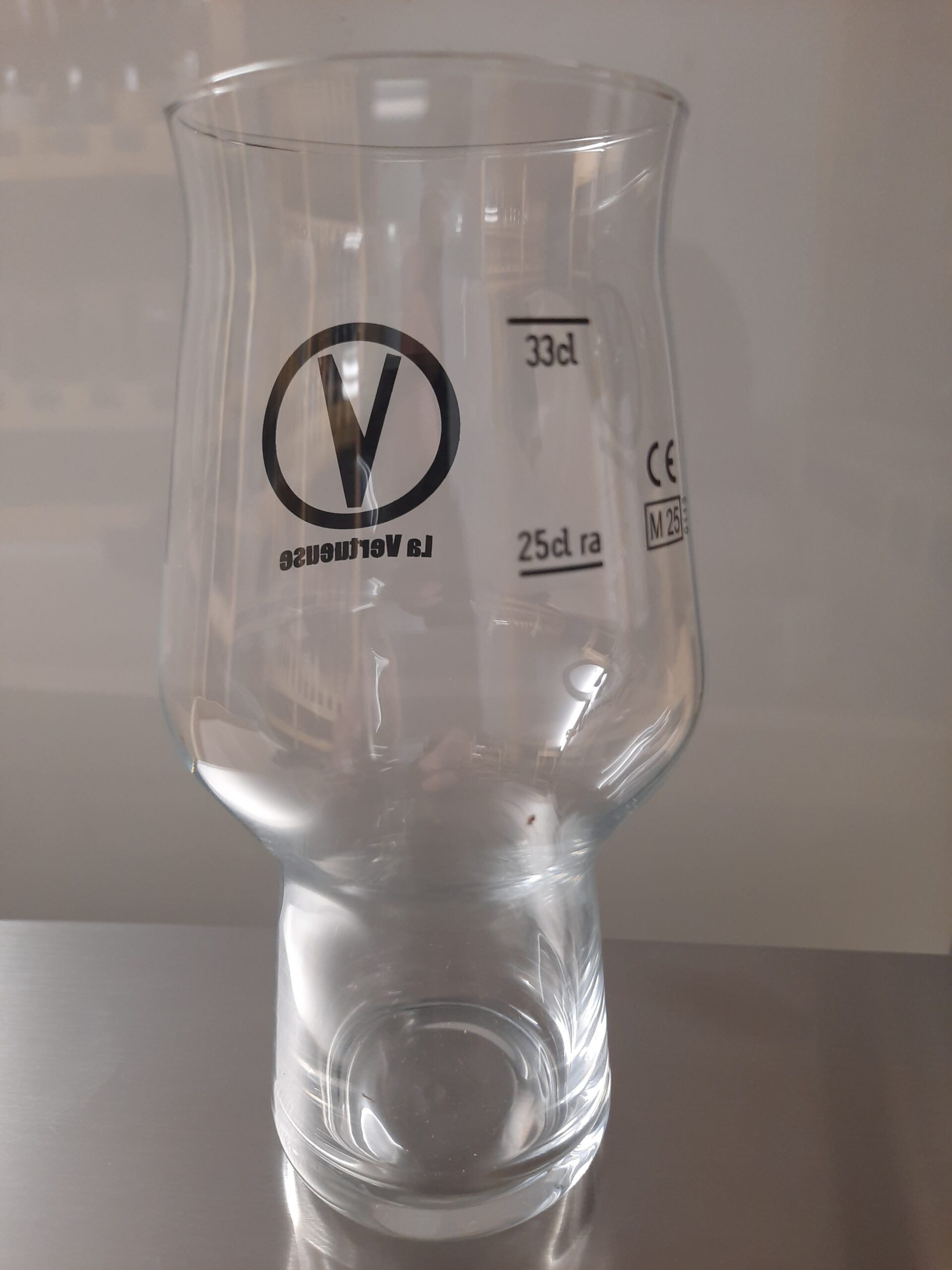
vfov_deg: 69.4
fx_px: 917
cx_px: 476
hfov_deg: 54.9
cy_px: 635
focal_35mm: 25
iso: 160
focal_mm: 4.6
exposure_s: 1/50
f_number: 2
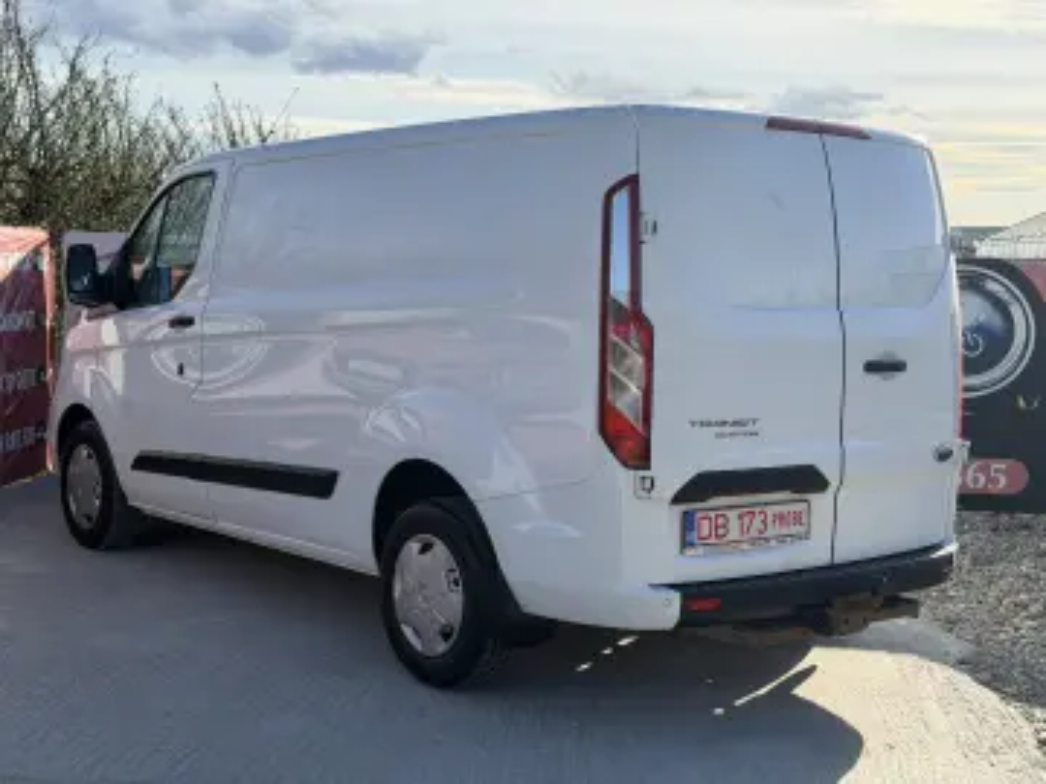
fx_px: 1450
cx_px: 523
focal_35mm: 48
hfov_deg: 39.7
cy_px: 392
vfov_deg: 30.3
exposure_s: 1/3704
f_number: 1.78
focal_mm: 6.76
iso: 64
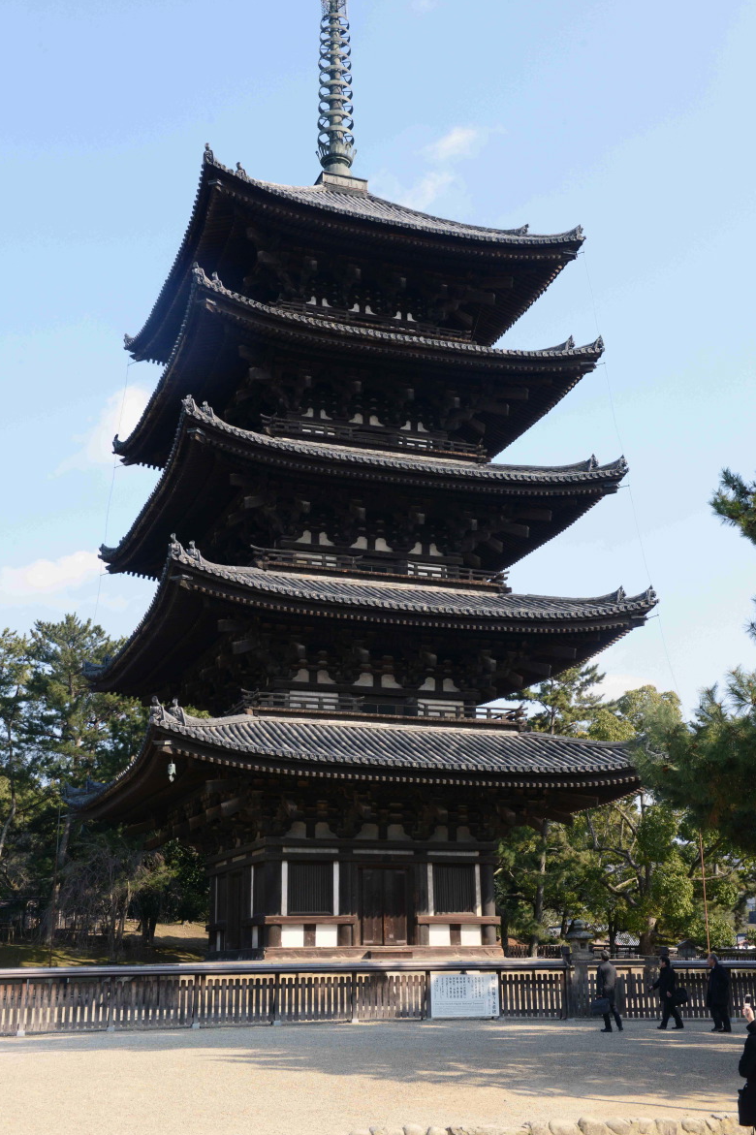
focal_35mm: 41
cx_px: 376
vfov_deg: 47.4
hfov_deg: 32.6
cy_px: 579
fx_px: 1292
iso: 800
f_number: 11
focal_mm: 40
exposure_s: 1/500
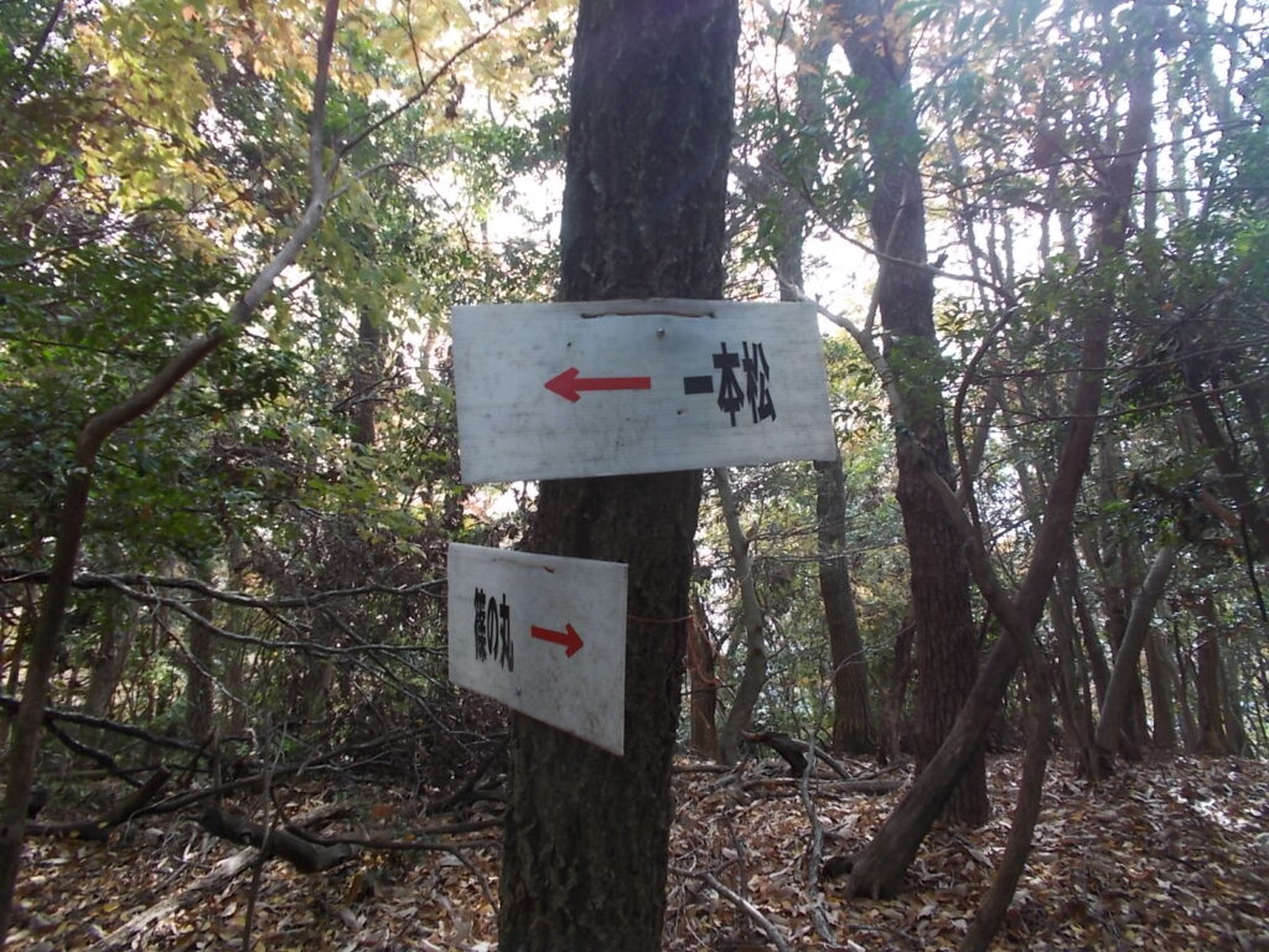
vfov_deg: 53.1
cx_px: 634
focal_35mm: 26
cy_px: 476
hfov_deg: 67.3
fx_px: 953
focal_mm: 4.6
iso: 80
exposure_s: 1/60
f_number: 3.2
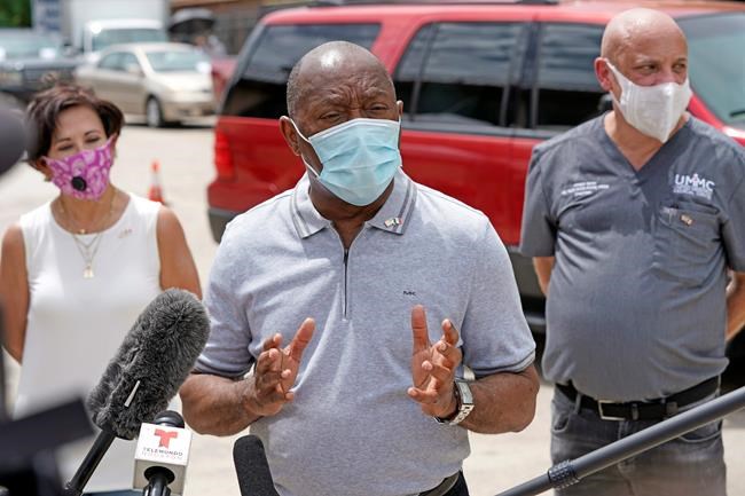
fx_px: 1448
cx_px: 372
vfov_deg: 19.4
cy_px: 248
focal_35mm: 70
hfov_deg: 28.9
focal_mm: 70
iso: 100
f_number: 5
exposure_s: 1/640
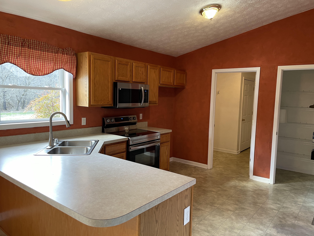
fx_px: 236
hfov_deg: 67.3
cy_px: 118
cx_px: 157
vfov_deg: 53.1
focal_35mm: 26
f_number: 1.6
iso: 100
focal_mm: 4.2
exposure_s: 1/60
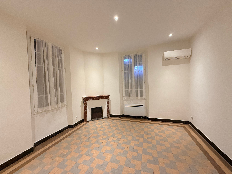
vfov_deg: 85.7
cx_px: 116
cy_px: 87
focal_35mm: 14
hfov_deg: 102.1
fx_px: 94
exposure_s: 1/50
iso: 400
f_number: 2.2
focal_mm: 2.22
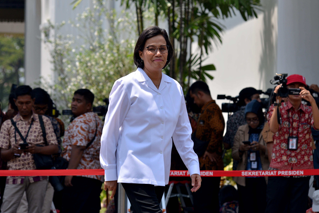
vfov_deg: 6.9
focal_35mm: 200
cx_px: 160
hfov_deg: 10.3
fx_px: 1773
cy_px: 106
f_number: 8
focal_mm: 200
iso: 400
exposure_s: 1/1000
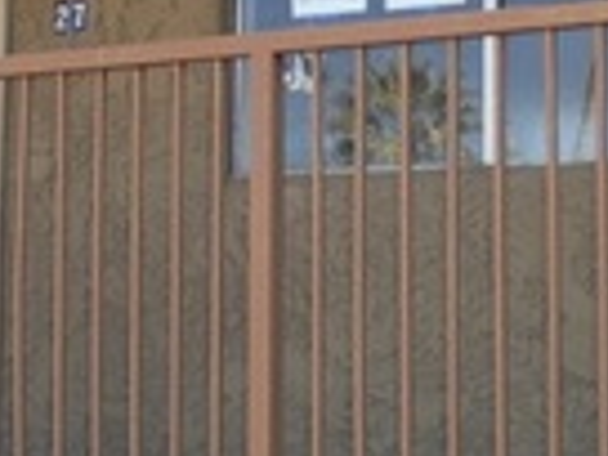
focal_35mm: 97
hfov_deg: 20.1
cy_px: 130
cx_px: 460
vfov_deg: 15.2
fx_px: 1704
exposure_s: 1/125
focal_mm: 6.3
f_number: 3.1
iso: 50
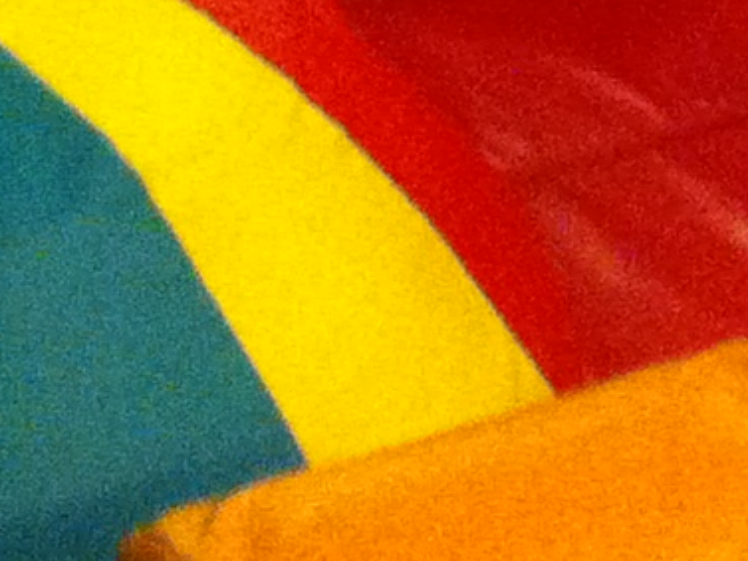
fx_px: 5188
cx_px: 1972
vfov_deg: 5.9
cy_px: -957
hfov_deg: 7.5
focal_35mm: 240
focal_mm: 3.85
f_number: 2.8
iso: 500
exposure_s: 1/15
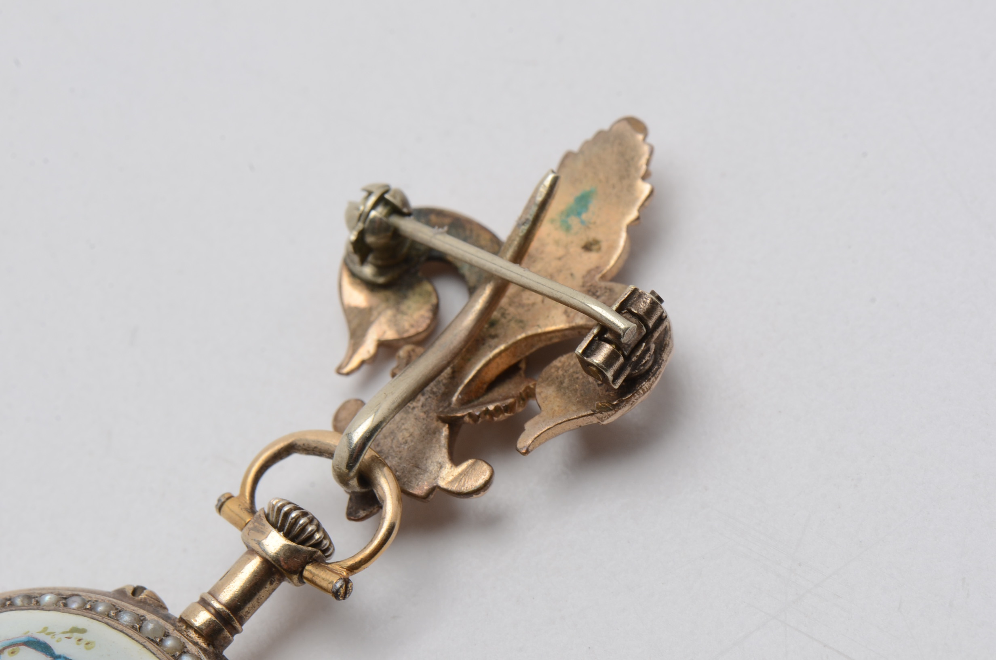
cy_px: 330
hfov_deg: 16.1
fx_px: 3520
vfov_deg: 10.7
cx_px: 498
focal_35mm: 128
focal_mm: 85
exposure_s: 1/125
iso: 200
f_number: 18
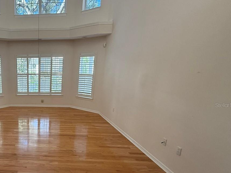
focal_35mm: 26
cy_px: 105
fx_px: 173
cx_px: 26
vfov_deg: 52.6
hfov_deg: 58.3
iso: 200
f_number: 2.2
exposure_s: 1/99
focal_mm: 2.22
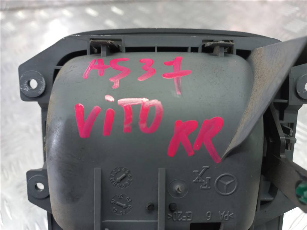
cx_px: 154
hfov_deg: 69.4
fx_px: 222
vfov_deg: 54.9
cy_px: 115
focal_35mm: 25
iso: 125
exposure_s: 1/50
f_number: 1.8
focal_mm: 4.6
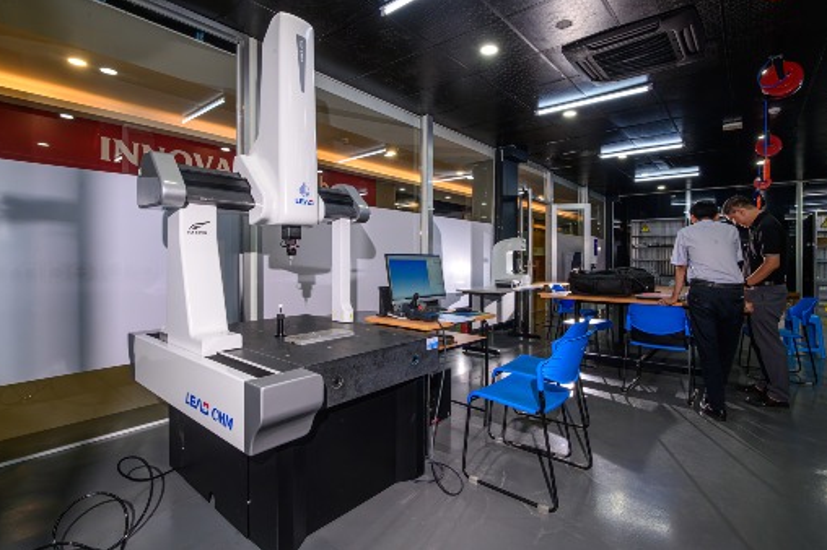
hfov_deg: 93.3
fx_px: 390
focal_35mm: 17
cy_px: 263
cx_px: 431
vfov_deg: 70.3
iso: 1600
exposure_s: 1/40
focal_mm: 16
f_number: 16
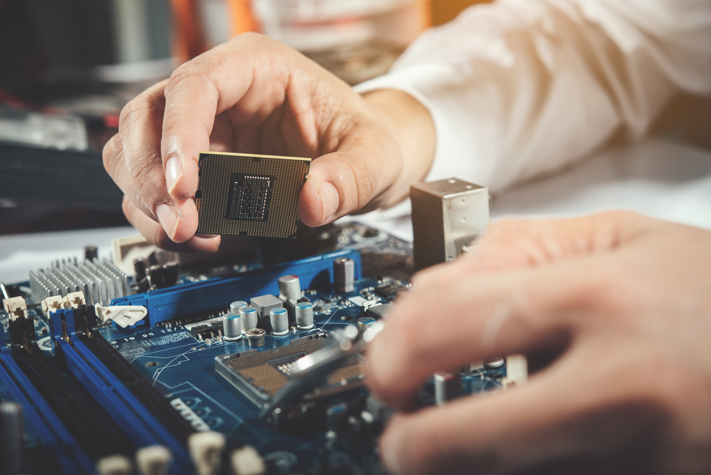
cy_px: 238
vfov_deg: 22.6
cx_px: 356
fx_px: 1185
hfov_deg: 33.4
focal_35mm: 60
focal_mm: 60
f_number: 6.3
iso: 100
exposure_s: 1/250
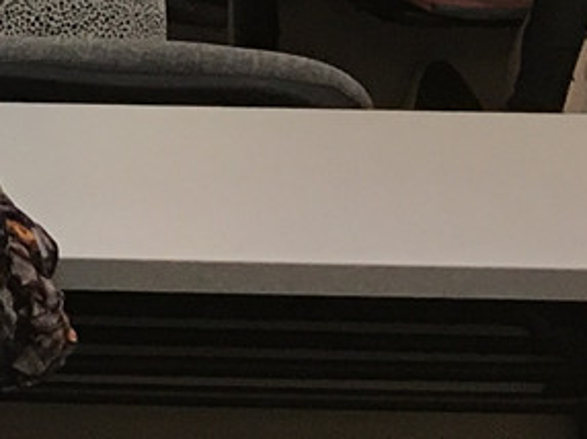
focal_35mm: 203
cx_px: -1002
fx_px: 3439
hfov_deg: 8.6
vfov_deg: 6.9
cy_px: -648
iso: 40
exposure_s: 1/33
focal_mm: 4.15
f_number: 2.2
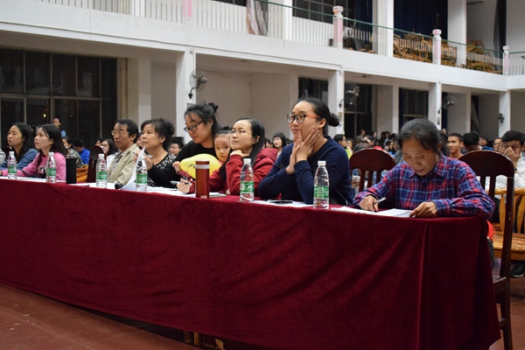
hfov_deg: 43.6
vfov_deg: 29.9
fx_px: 656
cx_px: 262
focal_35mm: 45
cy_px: 175
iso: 6400
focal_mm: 30
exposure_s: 1/25
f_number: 4.2
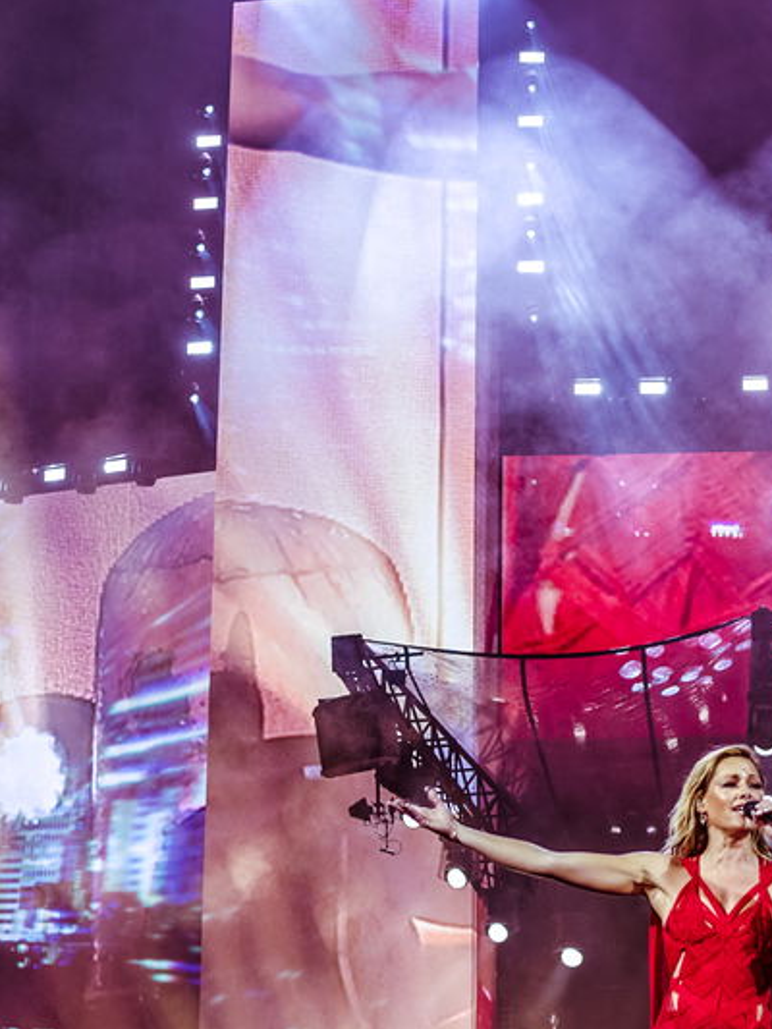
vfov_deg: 19.4
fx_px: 3002
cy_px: 578
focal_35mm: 101
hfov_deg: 14.5
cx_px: 739
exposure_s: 1/100
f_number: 2.8
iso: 100
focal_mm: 35
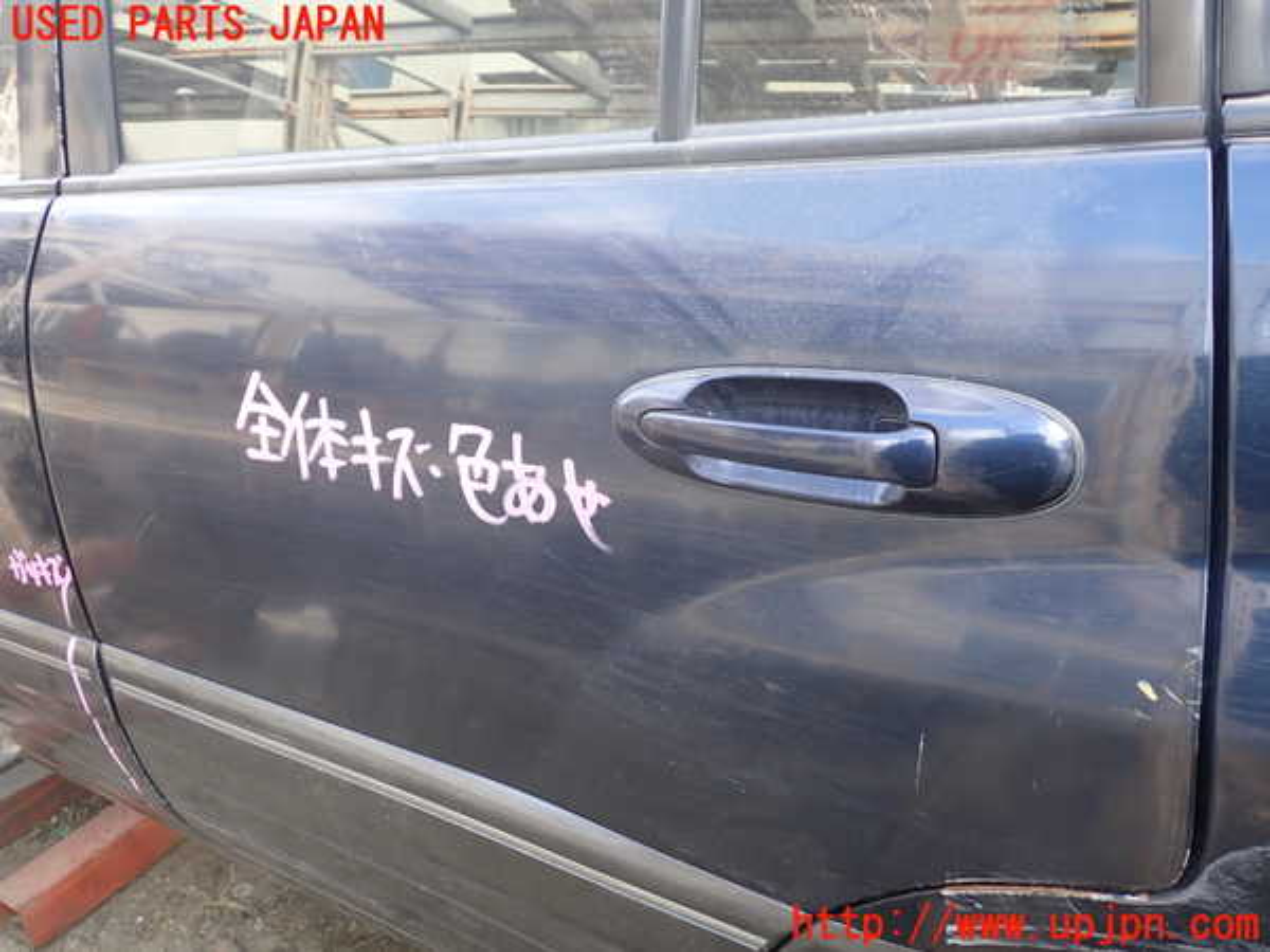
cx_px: 635
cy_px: 476
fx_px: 1101
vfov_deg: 46.8
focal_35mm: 30
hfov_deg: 60.0
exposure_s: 1/60
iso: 125
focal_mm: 5.4
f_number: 2.3
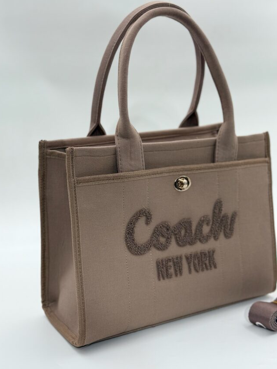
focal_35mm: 49
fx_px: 523
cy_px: 185
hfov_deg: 29.7
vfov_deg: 38.9
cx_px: 136
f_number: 1.78
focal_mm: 6.76
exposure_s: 1/549
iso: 64
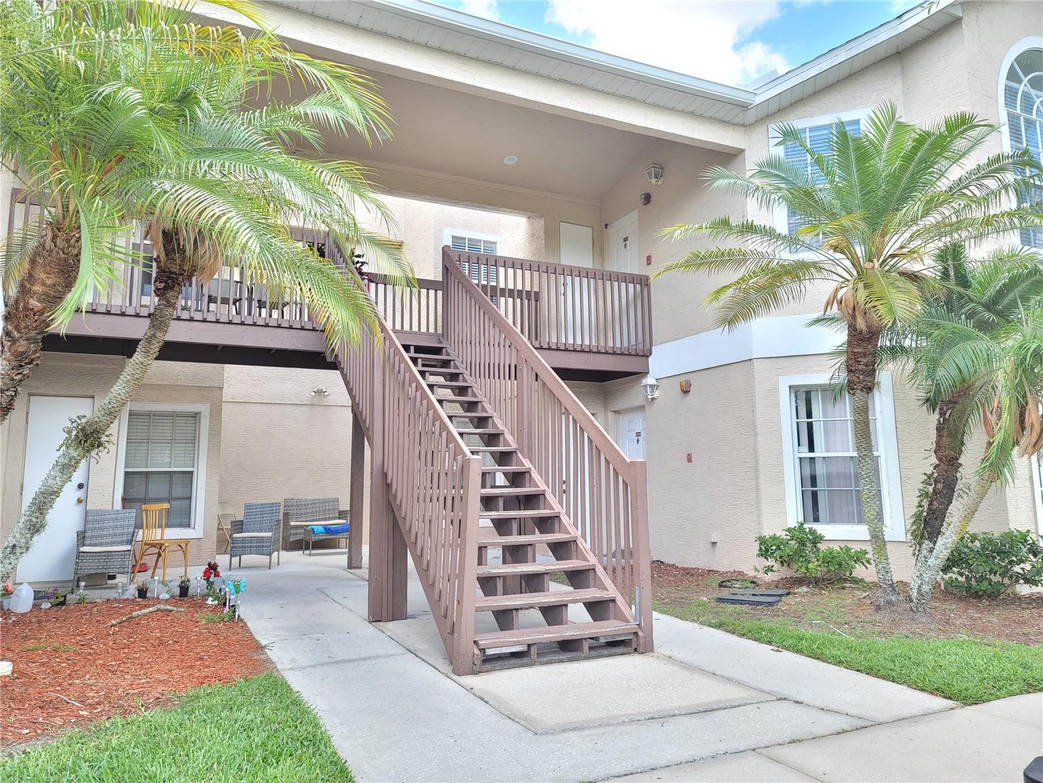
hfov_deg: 69.4
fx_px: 753
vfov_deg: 54.9
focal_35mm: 25
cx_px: 522
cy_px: 392
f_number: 1.8
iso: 40
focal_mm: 7
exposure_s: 1/119
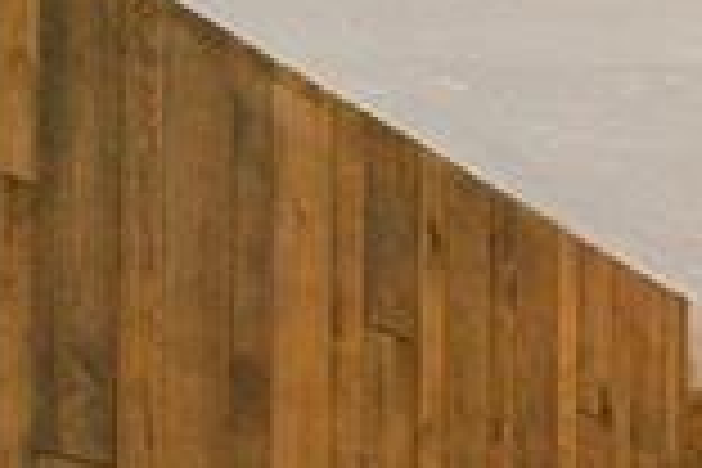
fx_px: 2047
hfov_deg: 14.3
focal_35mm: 105
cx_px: 1602
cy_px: 835
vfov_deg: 12.0
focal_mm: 16
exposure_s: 1/20
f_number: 8
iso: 12800
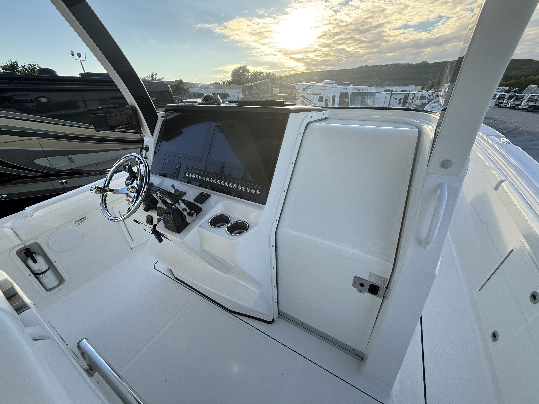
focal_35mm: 14
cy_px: 202
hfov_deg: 102.1
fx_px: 218
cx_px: 270
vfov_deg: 85.7
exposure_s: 1/357
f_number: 2.2
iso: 50
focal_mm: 2.22
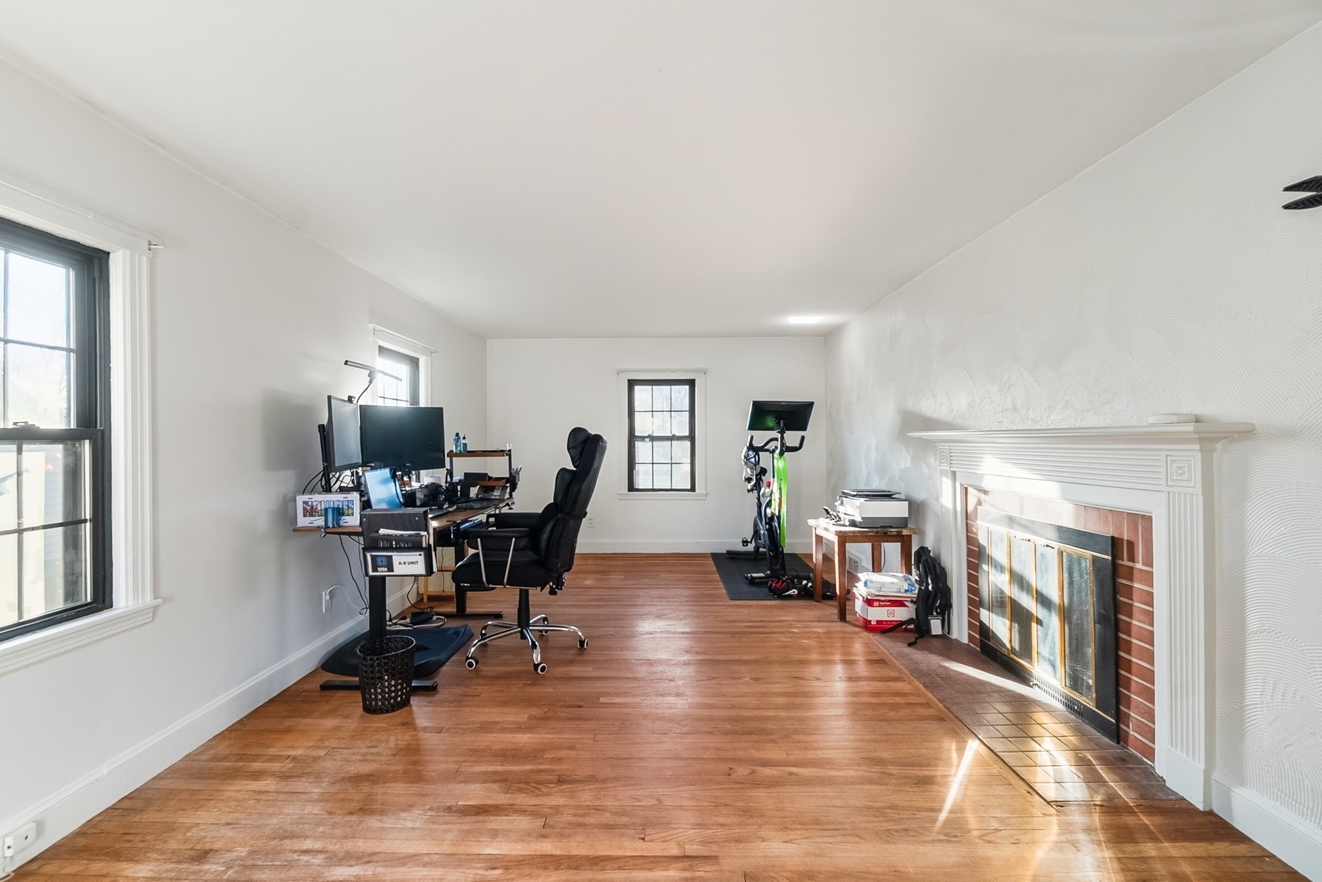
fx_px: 551
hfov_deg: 100.4
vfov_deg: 77.4
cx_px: 661
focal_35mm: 15
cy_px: 441
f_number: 8
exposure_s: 1/250
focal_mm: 10
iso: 640
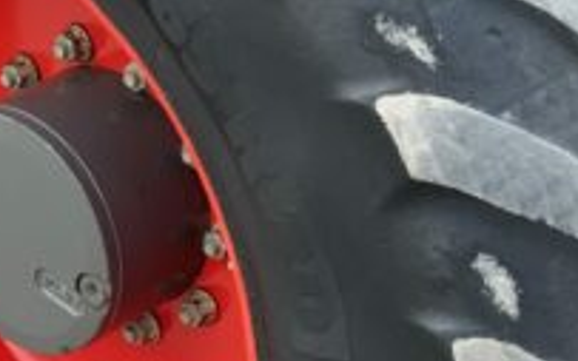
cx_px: 273
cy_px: 213
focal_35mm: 121
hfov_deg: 17.2
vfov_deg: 10.8
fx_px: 1907
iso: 16
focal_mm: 3
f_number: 1.8
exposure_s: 1/186
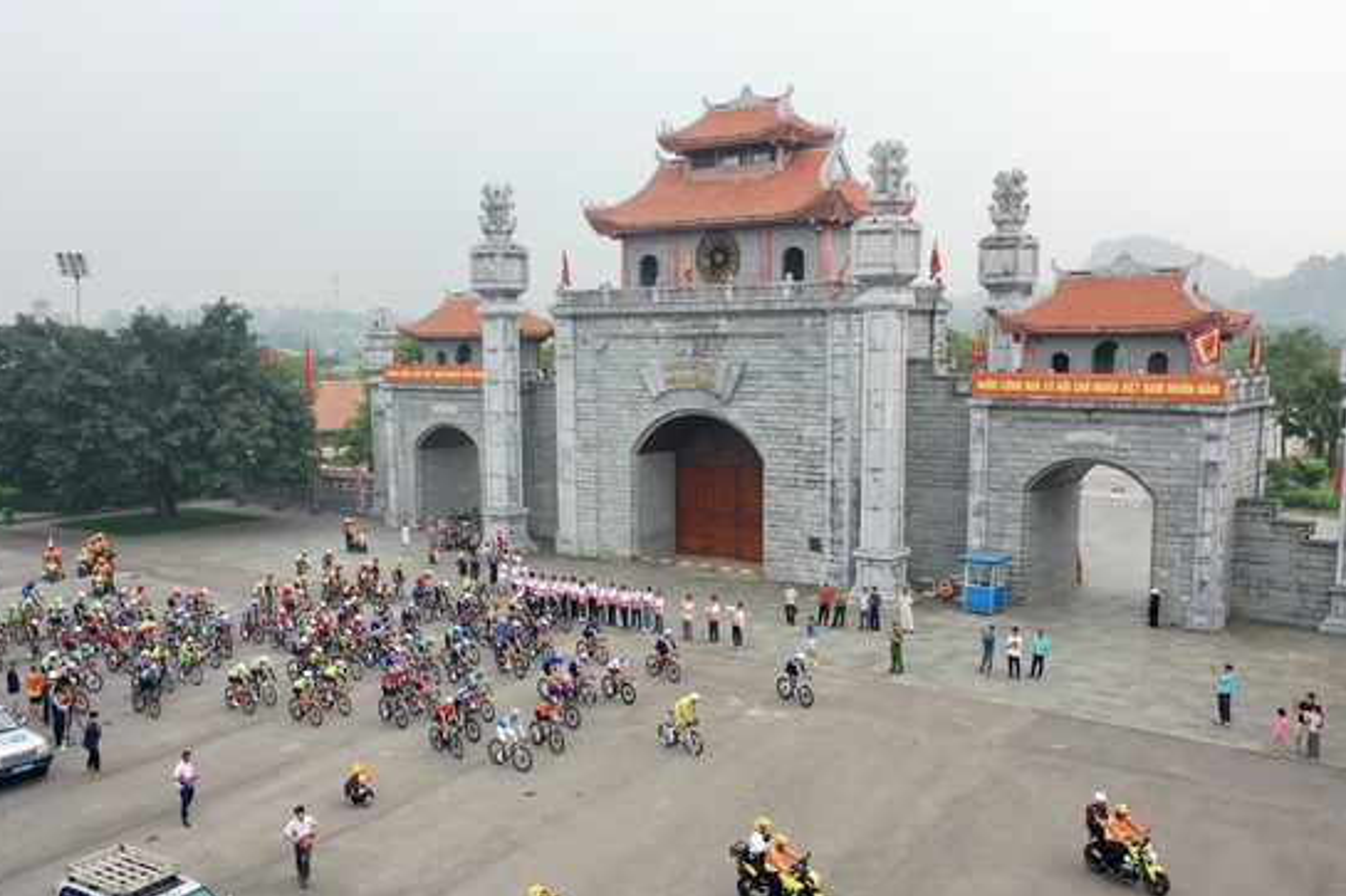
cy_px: 537
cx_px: 680
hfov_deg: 55.8
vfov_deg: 38.7
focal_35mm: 34
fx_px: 1270
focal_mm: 10.26
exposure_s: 1/640
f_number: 2.8
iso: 400
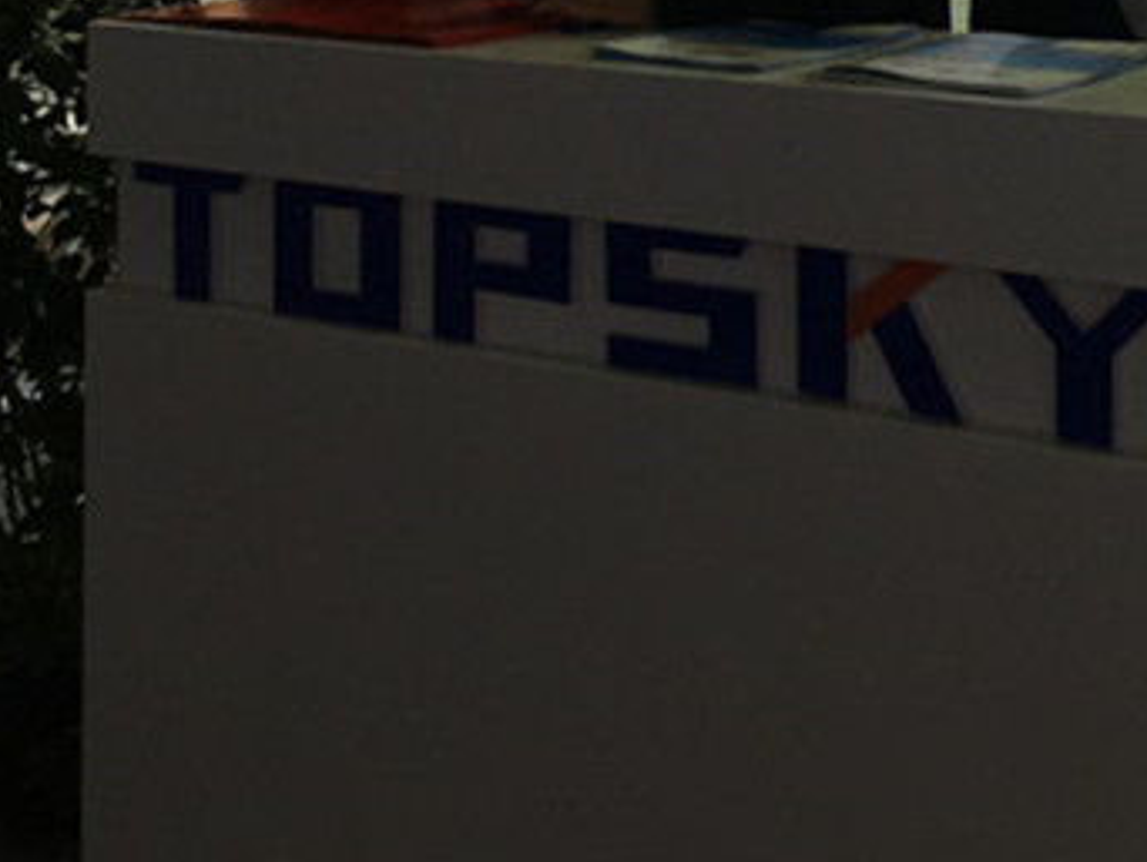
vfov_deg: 16.5
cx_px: 647
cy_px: -344
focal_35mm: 83
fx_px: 2752
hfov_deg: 23.5
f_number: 2.2
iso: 32
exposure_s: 1/100
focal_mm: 4.15
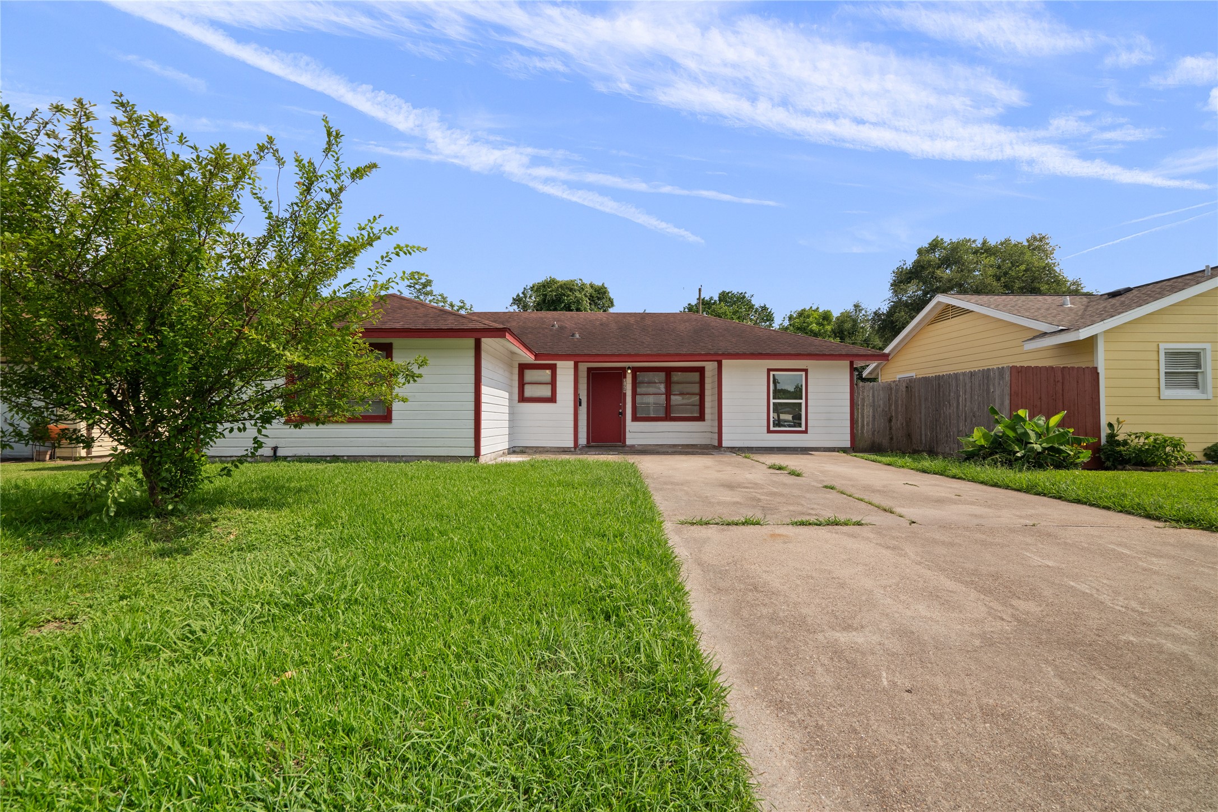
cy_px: 406
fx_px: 541
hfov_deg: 96.7
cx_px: 609
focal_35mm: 16
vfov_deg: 73.7
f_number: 8
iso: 1250
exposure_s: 1/320
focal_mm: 16
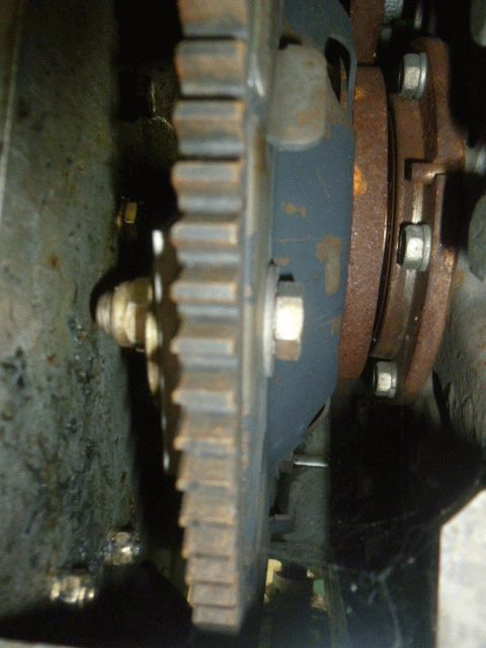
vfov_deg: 63.4
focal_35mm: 28
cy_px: 324
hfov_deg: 49.7
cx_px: 243
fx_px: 524
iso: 400
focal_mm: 5
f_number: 3.3
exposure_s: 1/8
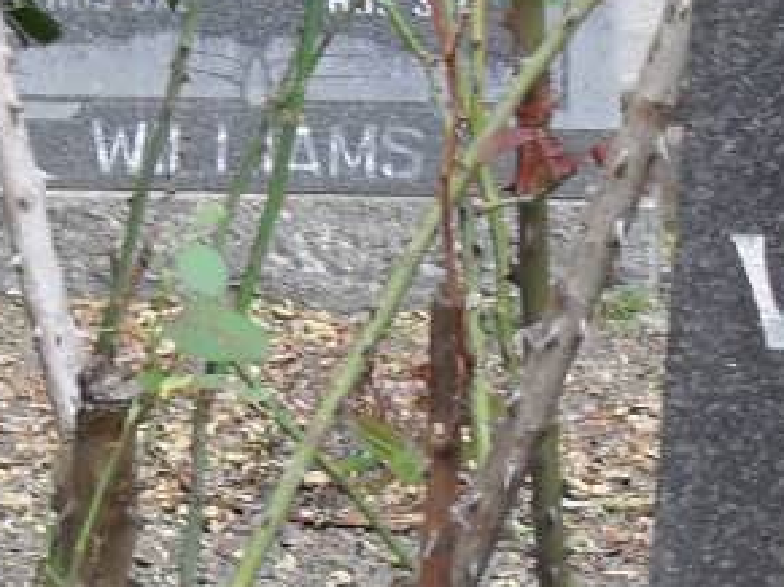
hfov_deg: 6.2
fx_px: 7199
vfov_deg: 4.7
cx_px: 110
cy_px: 746
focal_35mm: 318
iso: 100
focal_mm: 13.6
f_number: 5
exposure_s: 1/60
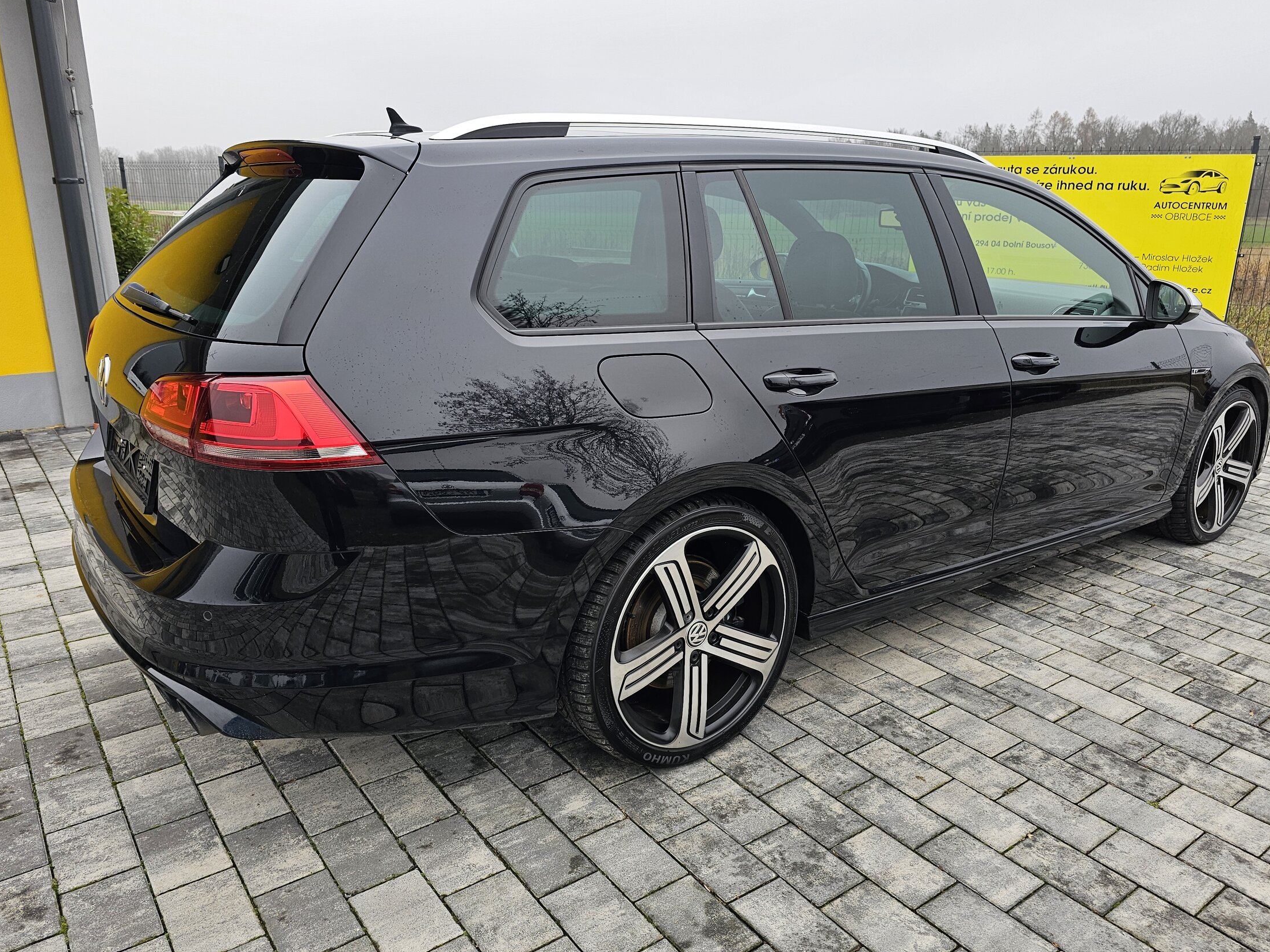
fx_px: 917
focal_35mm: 25
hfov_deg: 69.4
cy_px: 466
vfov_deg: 54.9
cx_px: 660
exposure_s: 1/180
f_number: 1.7
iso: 50
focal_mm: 6.3
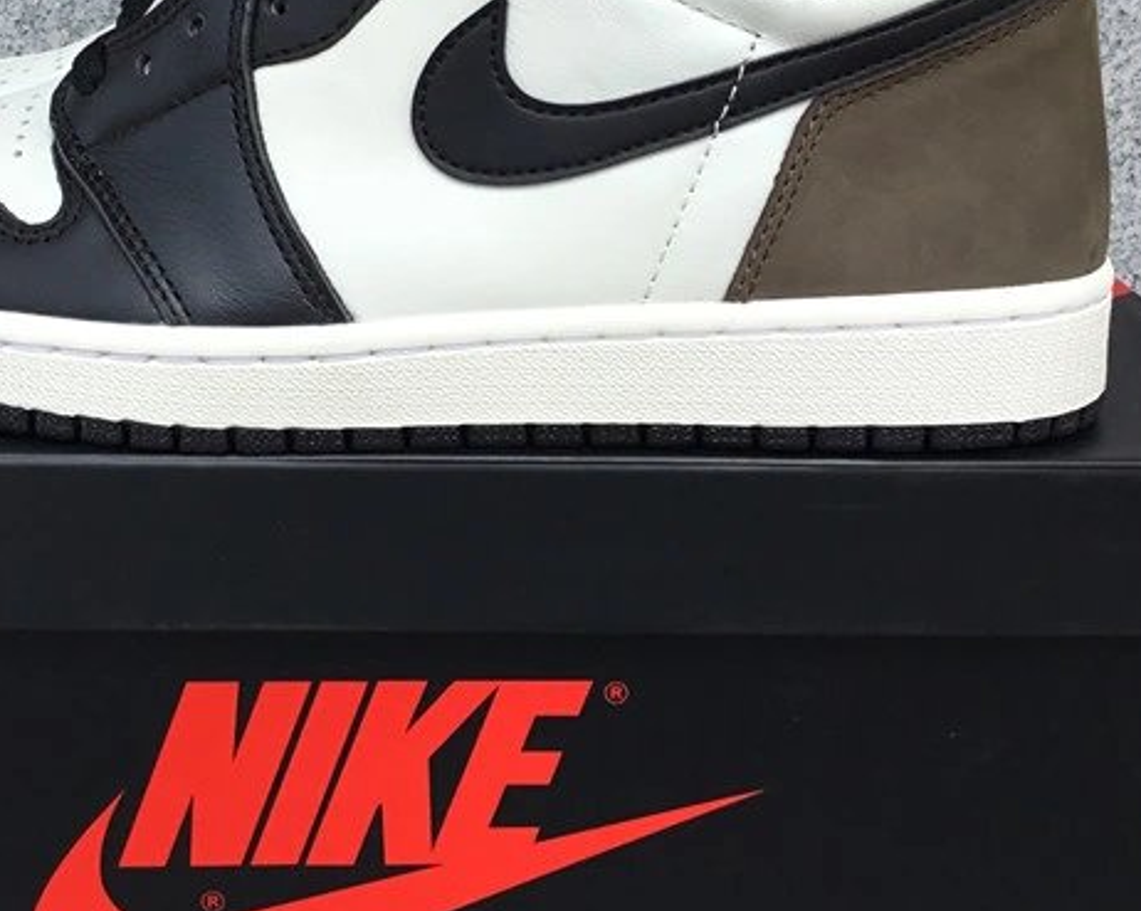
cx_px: 393
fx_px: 1991
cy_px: 248
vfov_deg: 25.5
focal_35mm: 59
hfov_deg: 31.8
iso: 25
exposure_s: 1/734
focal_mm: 3.3
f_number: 2.4
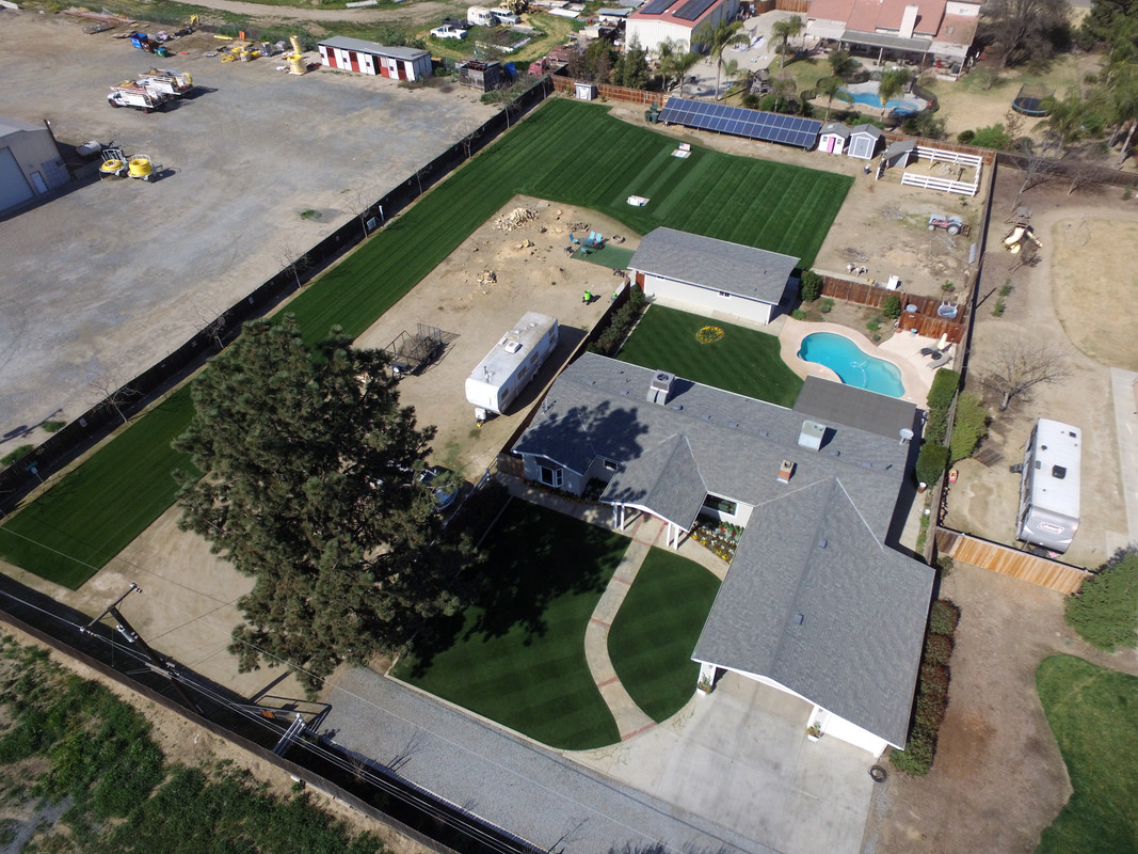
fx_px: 657
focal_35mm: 20
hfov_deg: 81.8
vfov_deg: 66.0
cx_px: 569
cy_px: 427
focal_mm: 3.61
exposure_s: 1/1541
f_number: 2.8
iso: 100
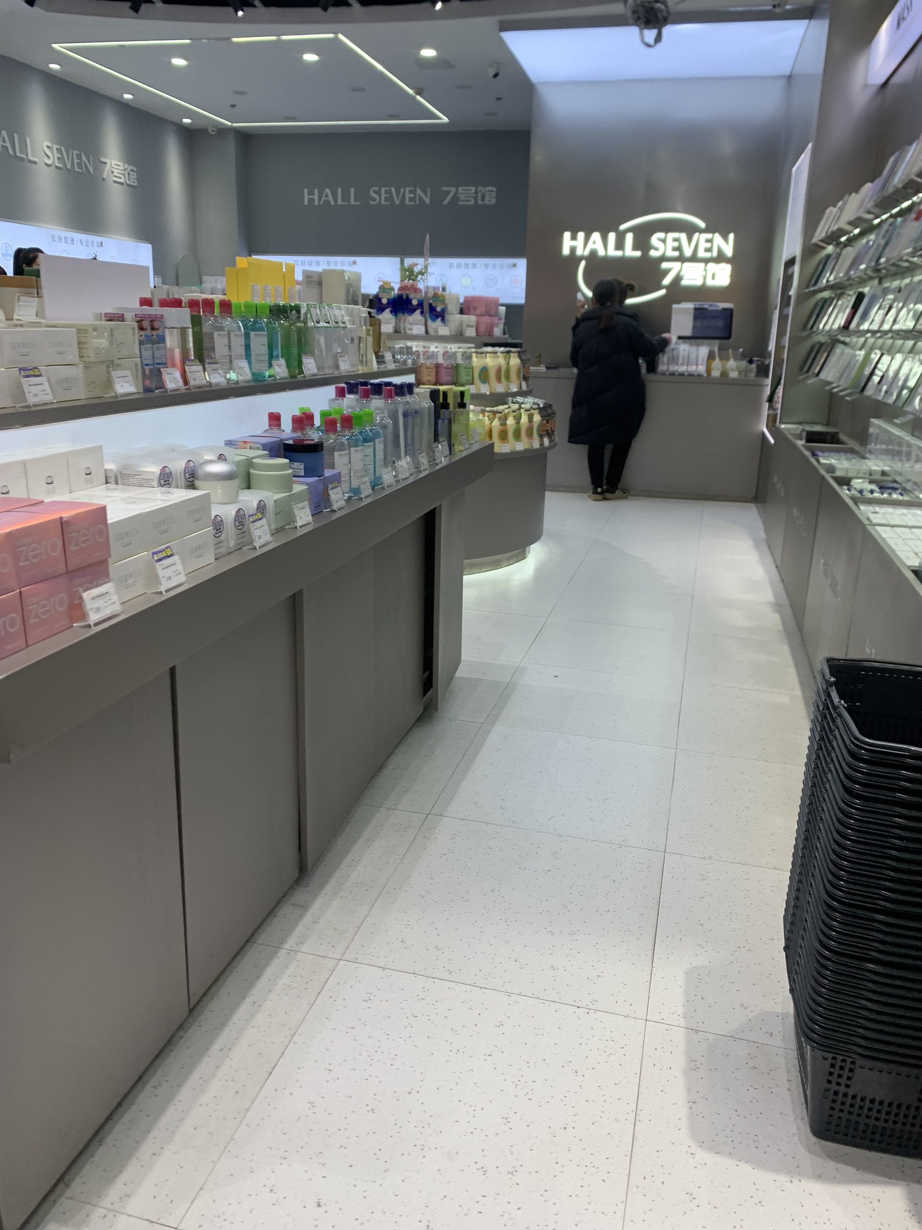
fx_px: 923
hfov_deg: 53.1
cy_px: 615
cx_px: 461
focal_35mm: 26
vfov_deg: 67.3
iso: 32
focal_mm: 4.25
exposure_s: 1/122
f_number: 1.8
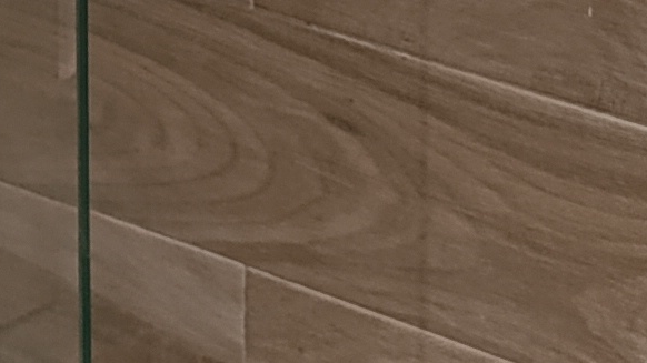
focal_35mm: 176
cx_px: 59
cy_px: -799
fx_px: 3019
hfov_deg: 12.1
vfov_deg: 6.2
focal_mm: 6.14
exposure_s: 1/50
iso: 1250
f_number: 1.6
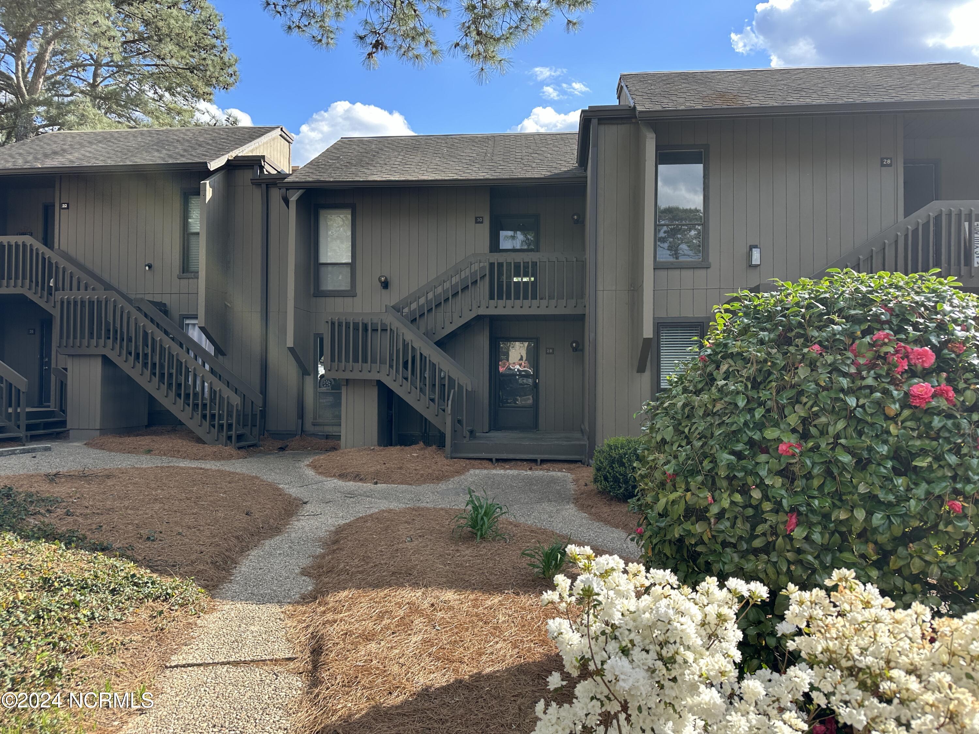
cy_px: 367
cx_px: 490
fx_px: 679
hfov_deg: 71.6
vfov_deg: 56.8
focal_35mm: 24
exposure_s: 1/1009
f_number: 1.78
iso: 80
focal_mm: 6.86
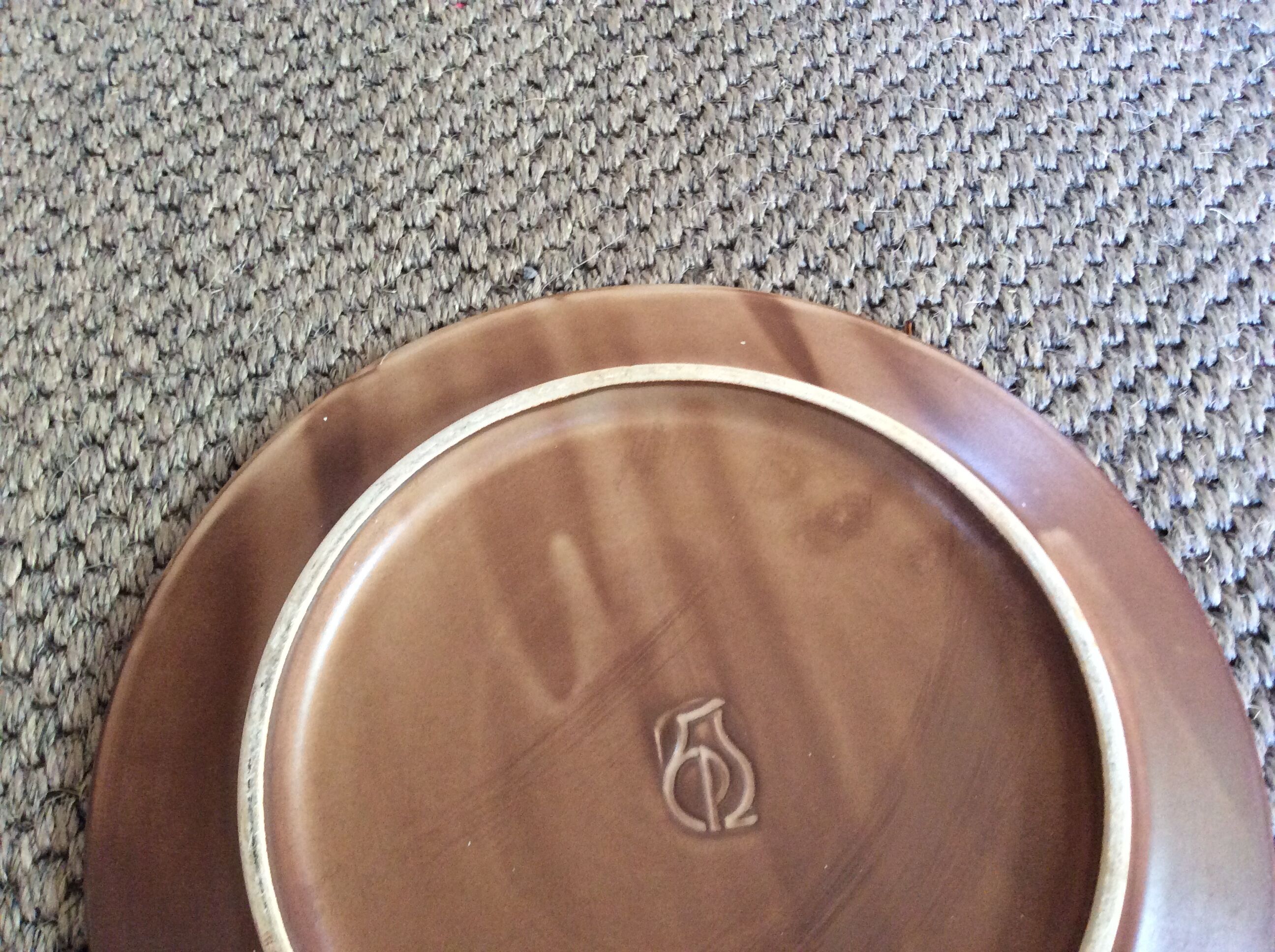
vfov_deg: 44.1
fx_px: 1177
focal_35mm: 32
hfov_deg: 56.9
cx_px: 638
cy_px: 476
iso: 200
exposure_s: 1/25
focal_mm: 3.3
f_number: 2.4
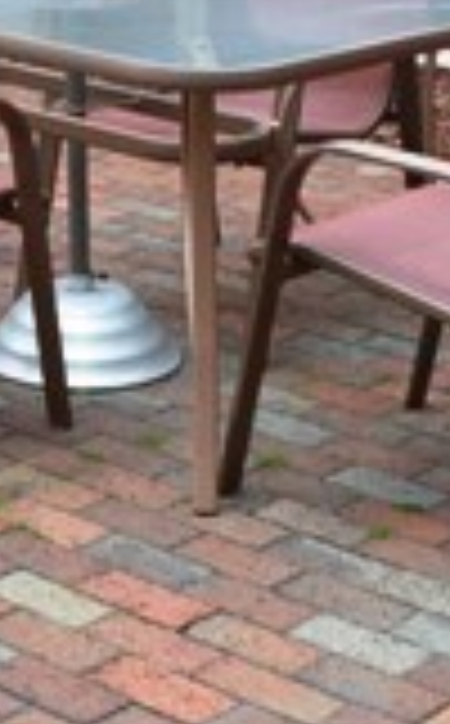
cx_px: -40
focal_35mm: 137
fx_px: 2700
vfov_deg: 15.0
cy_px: 11
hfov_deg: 9.4
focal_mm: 18
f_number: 6.3
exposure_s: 1/160
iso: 100
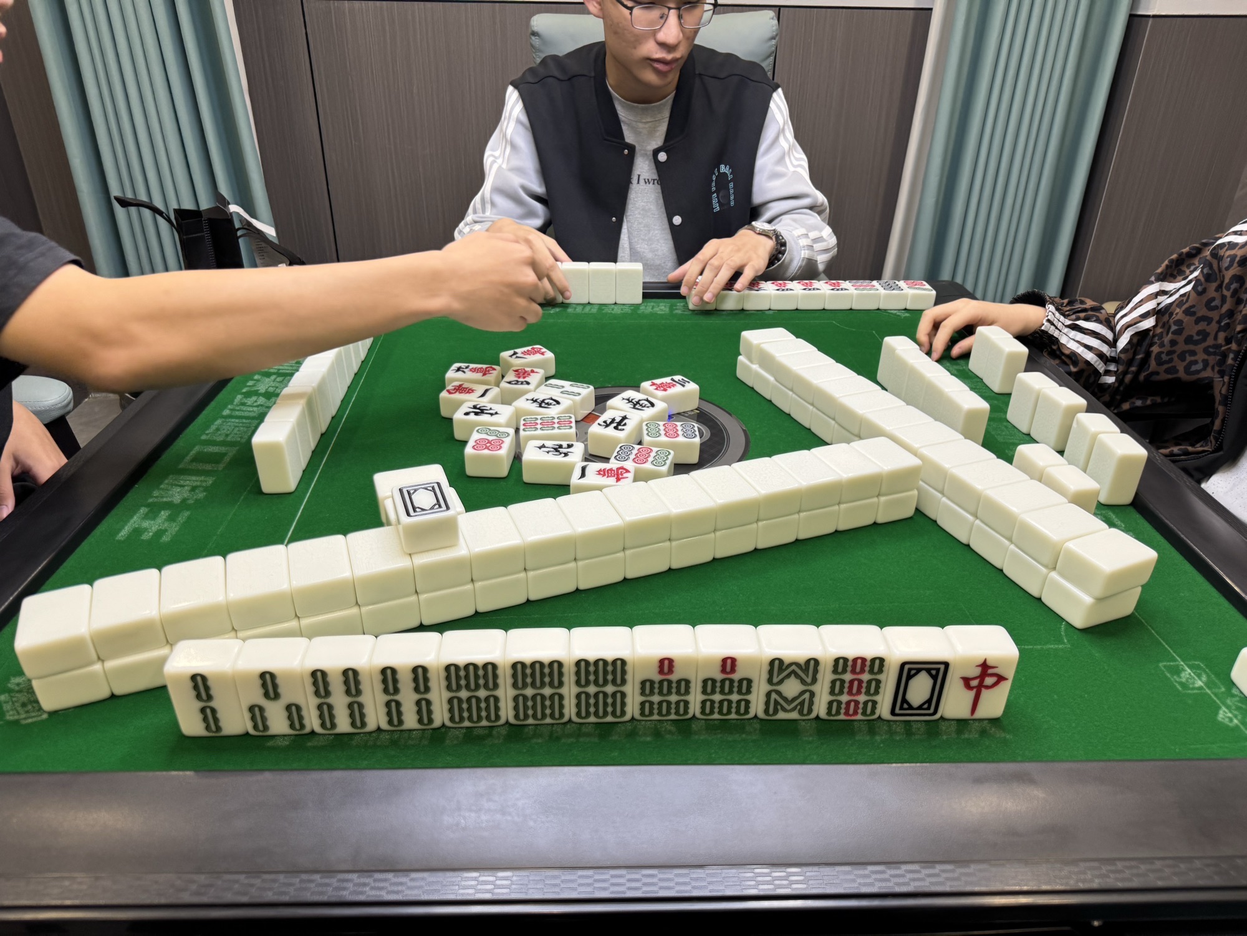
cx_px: 624
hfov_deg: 71.6
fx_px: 865
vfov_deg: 56.8
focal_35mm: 24
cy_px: 468
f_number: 1.78
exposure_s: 1/121
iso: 100
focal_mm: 6.76
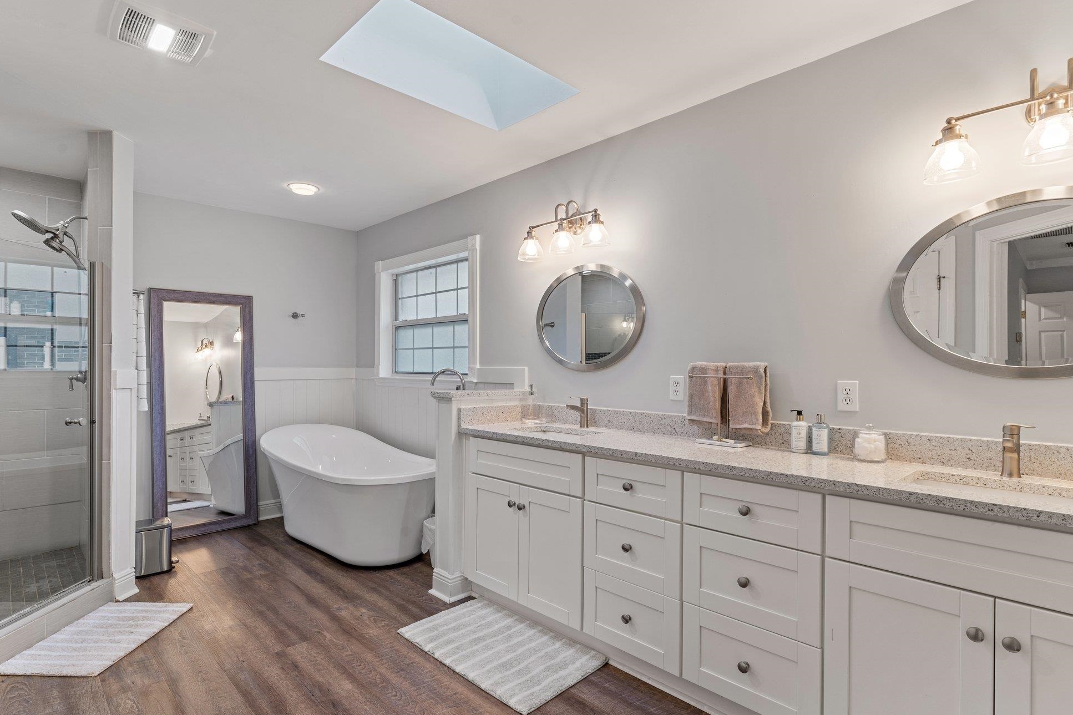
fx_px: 536
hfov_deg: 90.0
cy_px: 362
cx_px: 519
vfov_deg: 67.4
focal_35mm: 18
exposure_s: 1.3
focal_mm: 17
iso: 100
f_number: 9
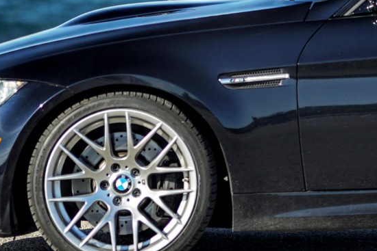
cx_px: 541
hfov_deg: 5.2
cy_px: -100
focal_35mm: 391
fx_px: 4095
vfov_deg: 3.5
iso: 100
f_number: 1.4
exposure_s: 1/4000
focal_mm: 105
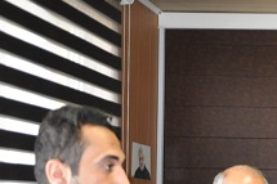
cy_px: 221
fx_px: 727
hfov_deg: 19.2
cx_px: 401
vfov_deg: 14.0
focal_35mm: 94
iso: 800
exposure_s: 1/60
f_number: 4
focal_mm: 21
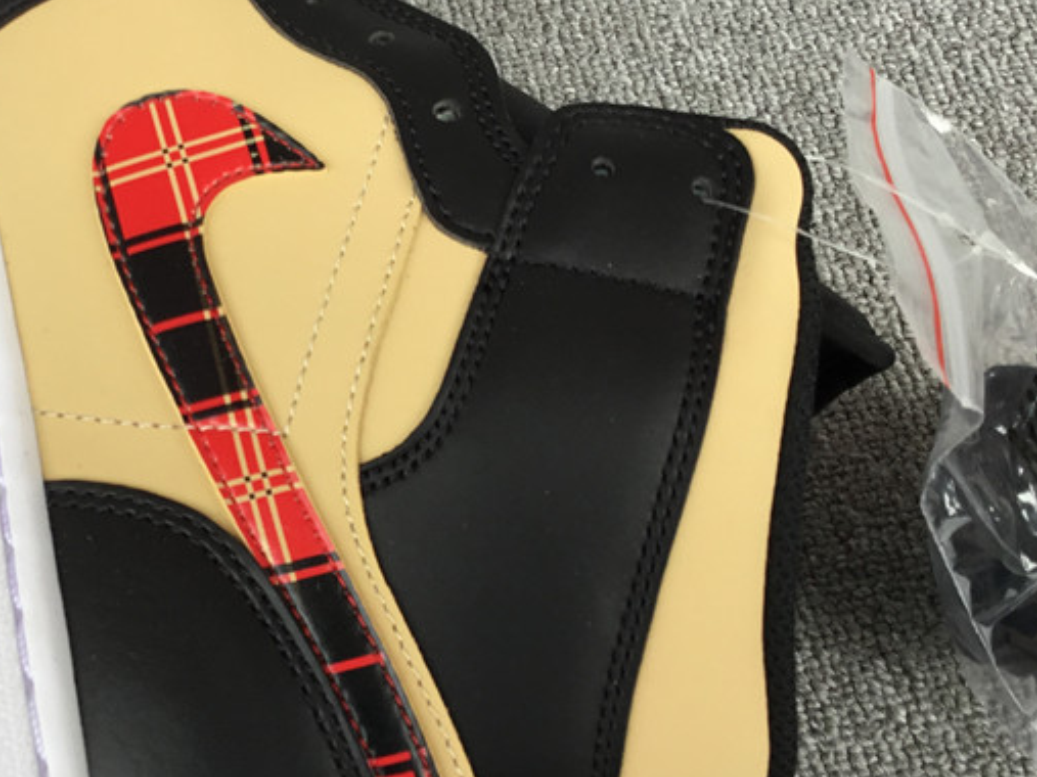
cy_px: 363
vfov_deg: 26.5
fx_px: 1647
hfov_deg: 34.3
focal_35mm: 55
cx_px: 268
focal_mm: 3.3
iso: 25
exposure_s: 1/100
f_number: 2.4
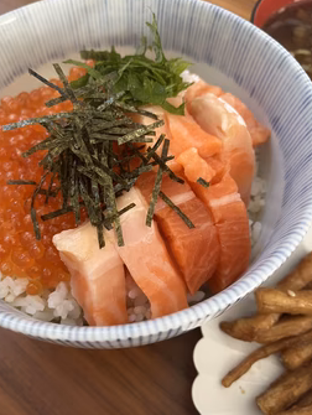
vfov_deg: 58.3
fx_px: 372
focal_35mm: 31
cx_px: 140
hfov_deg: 45.5
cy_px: 212
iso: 160
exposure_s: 1/60
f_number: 1.6
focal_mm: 5.1
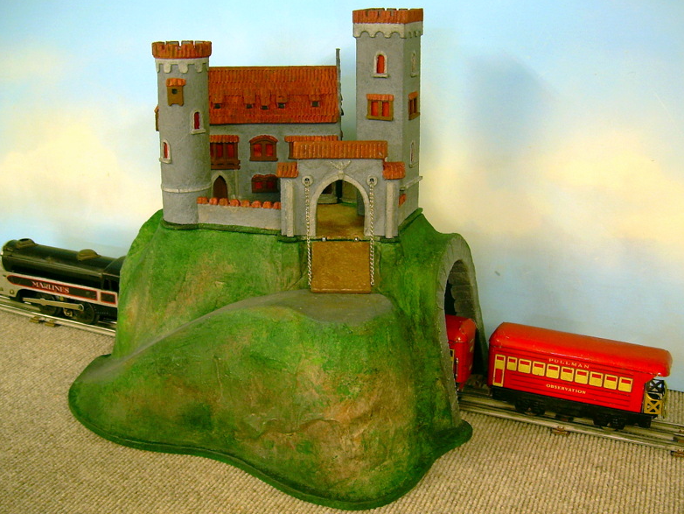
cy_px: 261
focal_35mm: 39
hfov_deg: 47.8
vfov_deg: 36.8
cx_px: 335
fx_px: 771
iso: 50
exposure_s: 1/6.2
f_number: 2.8
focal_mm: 6.3
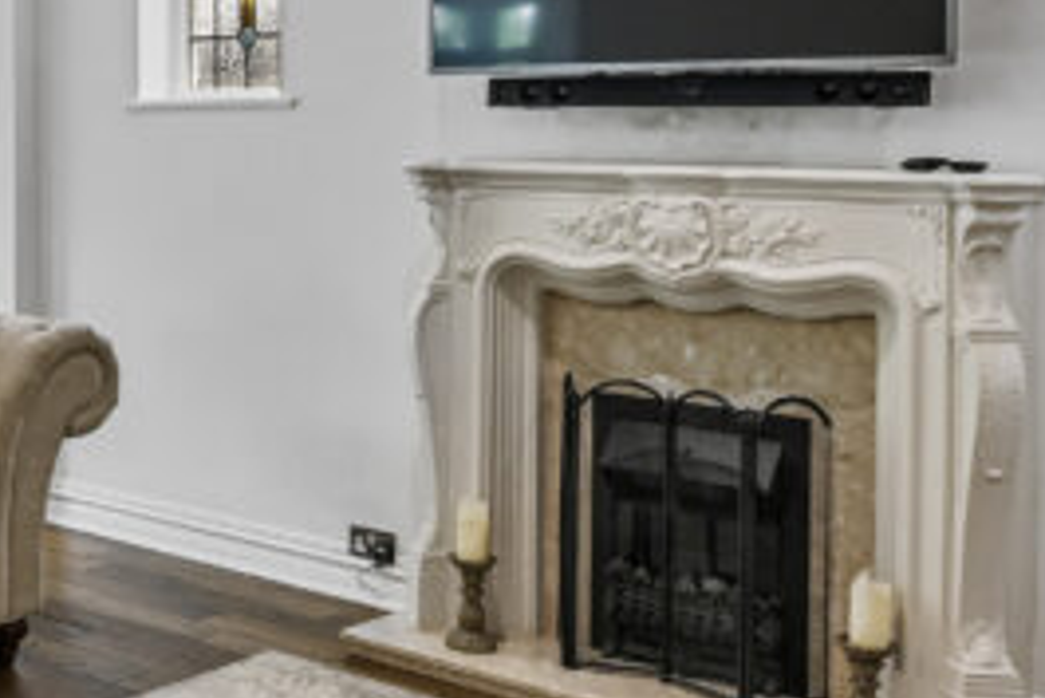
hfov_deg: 33.2
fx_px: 1568
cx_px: -39
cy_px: 128
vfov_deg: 24.6
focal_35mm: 54
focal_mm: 14
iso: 400
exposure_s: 1/2
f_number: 8
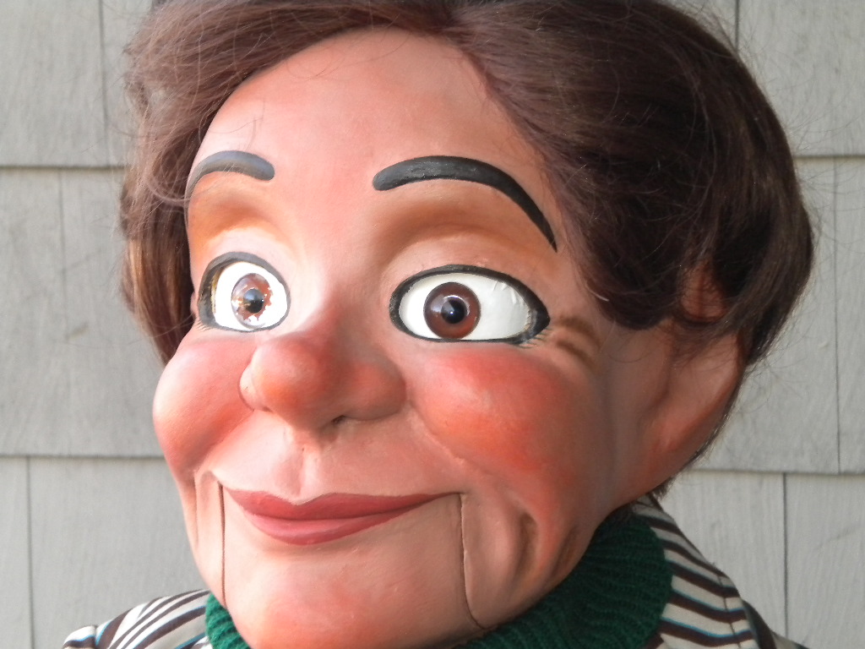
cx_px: 432
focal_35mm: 96
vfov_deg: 15.4
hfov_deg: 20.4
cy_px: 324
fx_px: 2399
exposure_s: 1/66
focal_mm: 17.3
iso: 400
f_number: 5.7
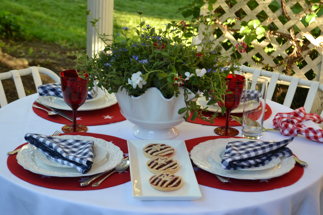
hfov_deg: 35.1
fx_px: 511
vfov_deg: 23.8
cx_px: 162
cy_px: 108
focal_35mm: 57
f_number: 5
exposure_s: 1/80
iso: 400
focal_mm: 38
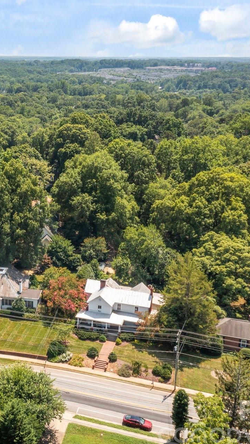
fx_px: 554
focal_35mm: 47
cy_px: 229
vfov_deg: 43.7
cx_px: -1
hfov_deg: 24.3
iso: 100
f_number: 6.3
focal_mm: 10.26
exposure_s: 1/320
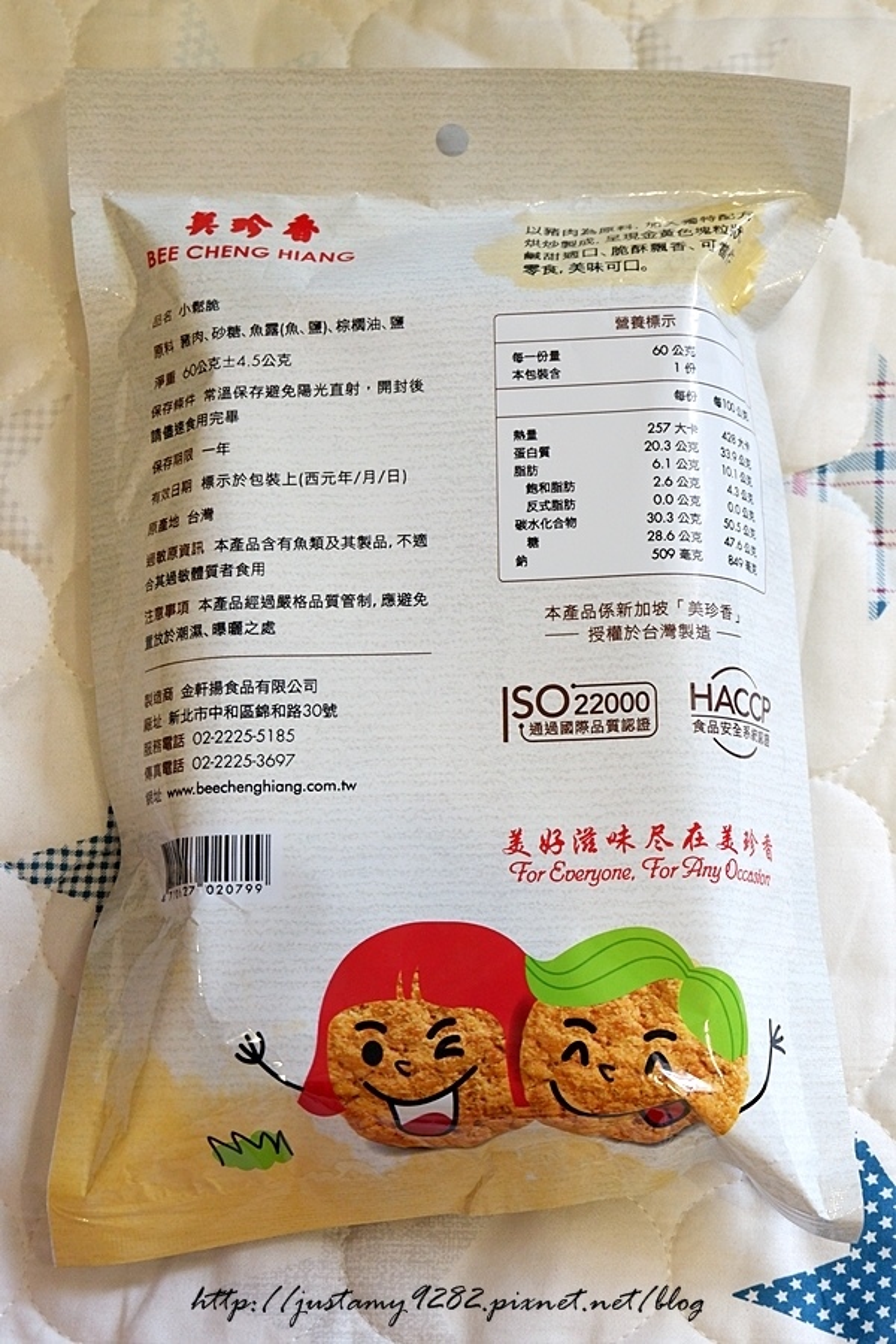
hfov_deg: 21.9
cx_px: 448
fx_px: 2314
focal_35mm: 62
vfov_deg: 32.4
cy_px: 672
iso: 2000
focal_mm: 41.8
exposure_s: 1/90
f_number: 5.6
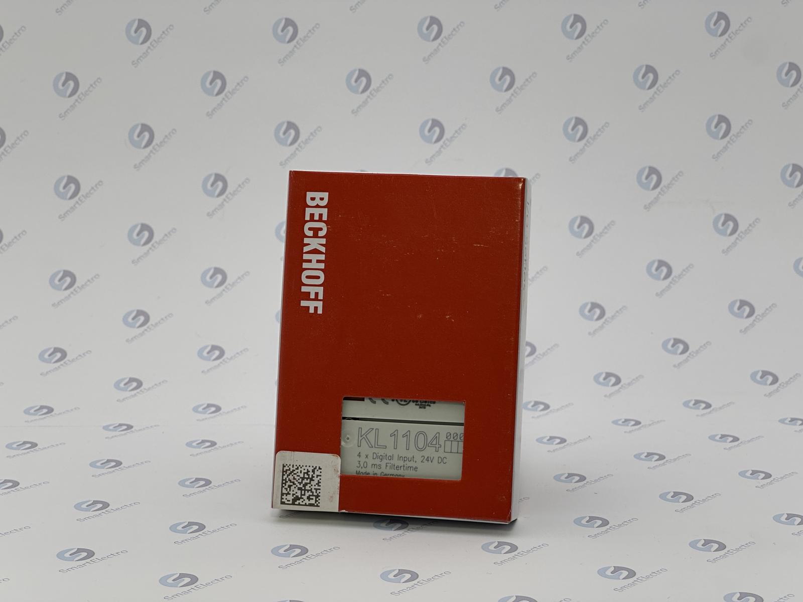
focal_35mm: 77
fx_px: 1786
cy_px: 301
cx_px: 402
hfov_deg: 25.3
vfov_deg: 19.1
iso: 32
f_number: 2.8
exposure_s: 1/253
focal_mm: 9
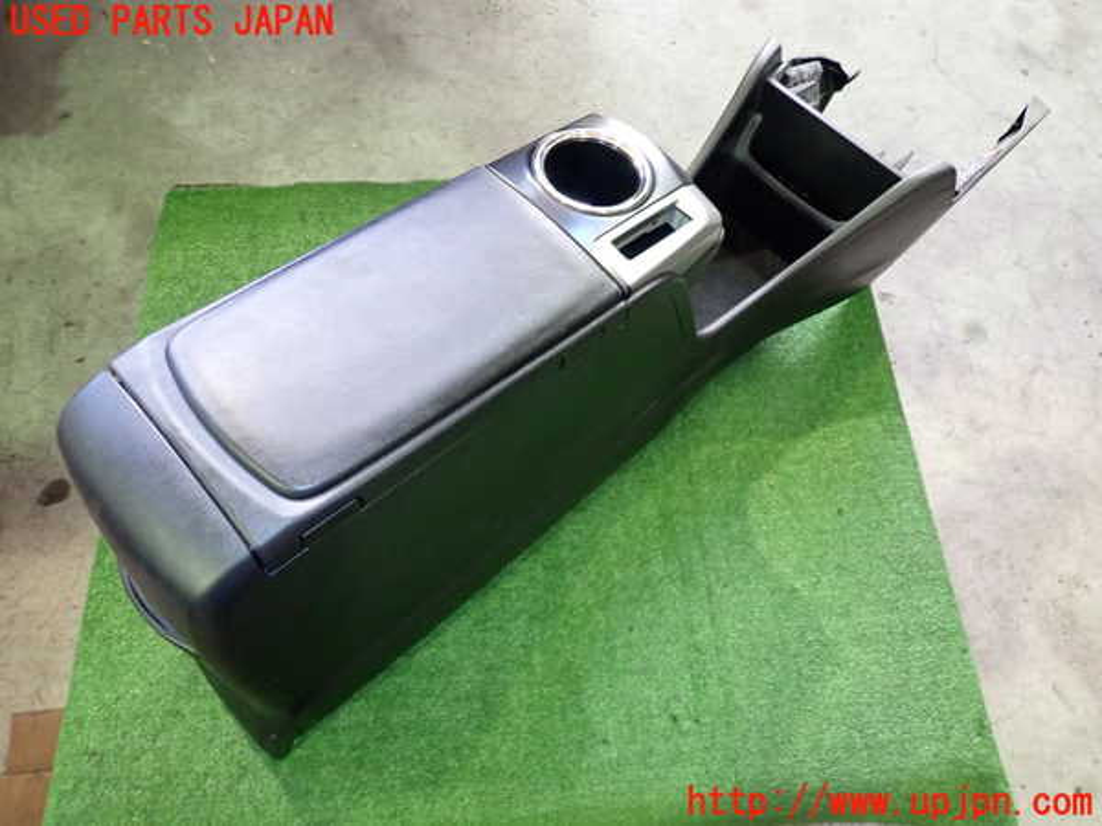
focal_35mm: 25
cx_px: 551
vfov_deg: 54.9
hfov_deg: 69.4
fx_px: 796
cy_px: 413
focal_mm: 4.5
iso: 500
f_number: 2
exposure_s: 1/30
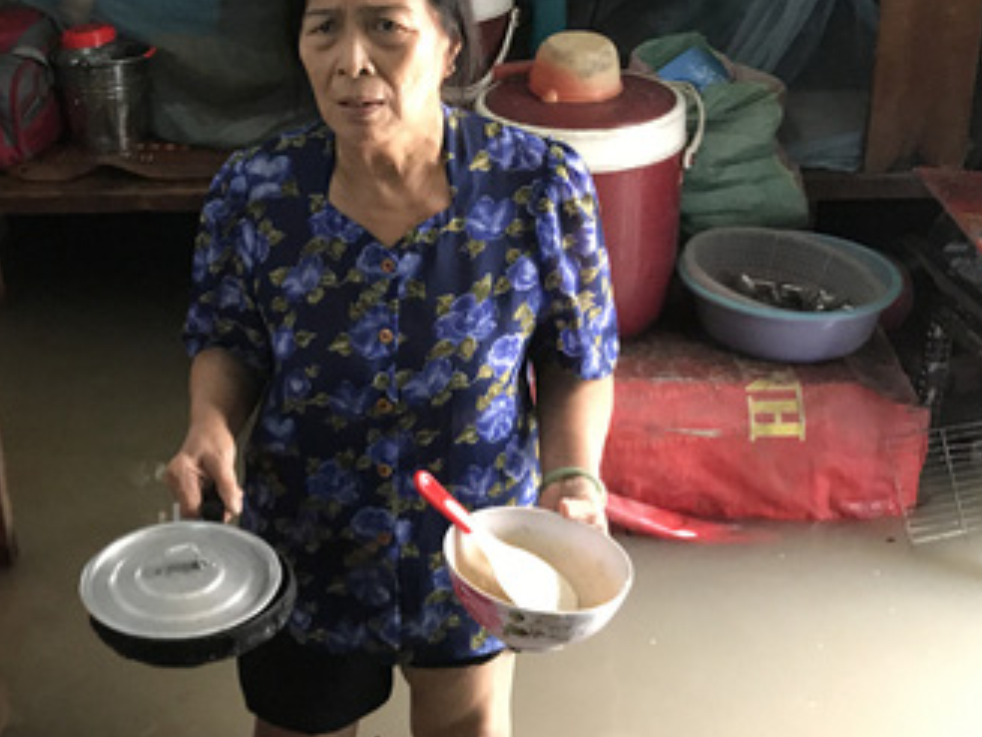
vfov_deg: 28.9
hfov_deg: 37.4
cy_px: 249
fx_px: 1418
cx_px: 272
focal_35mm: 50
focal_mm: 3.99
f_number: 1.8
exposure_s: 1/16
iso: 100
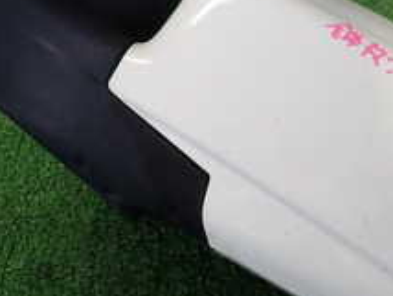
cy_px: 149
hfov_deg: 27.5
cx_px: 277
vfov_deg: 21.1
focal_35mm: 70
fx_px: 796
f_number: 2
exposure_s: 1/60
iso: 200
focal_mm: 4.5
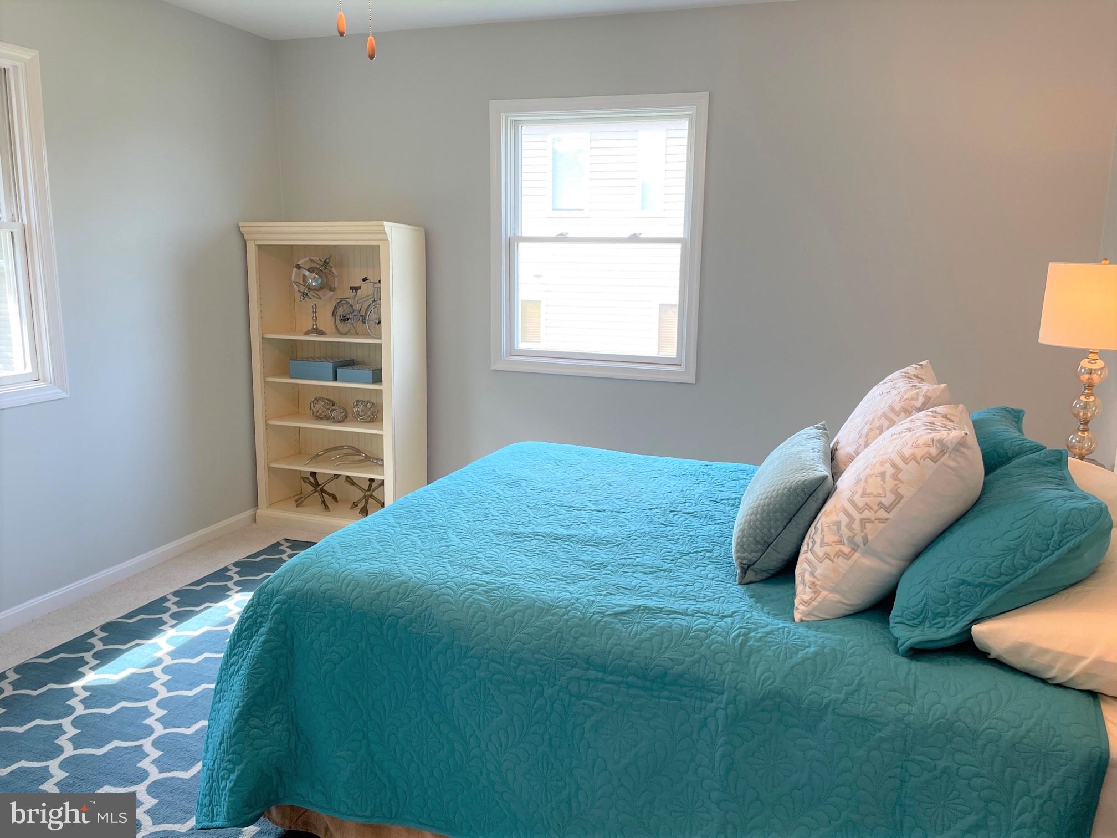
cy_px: 419
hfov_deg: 67.3
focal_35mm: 26
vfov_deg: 53.1
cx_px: 558
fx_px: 839
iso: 100
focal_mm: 4.2
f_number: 1.6
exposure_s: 1/120
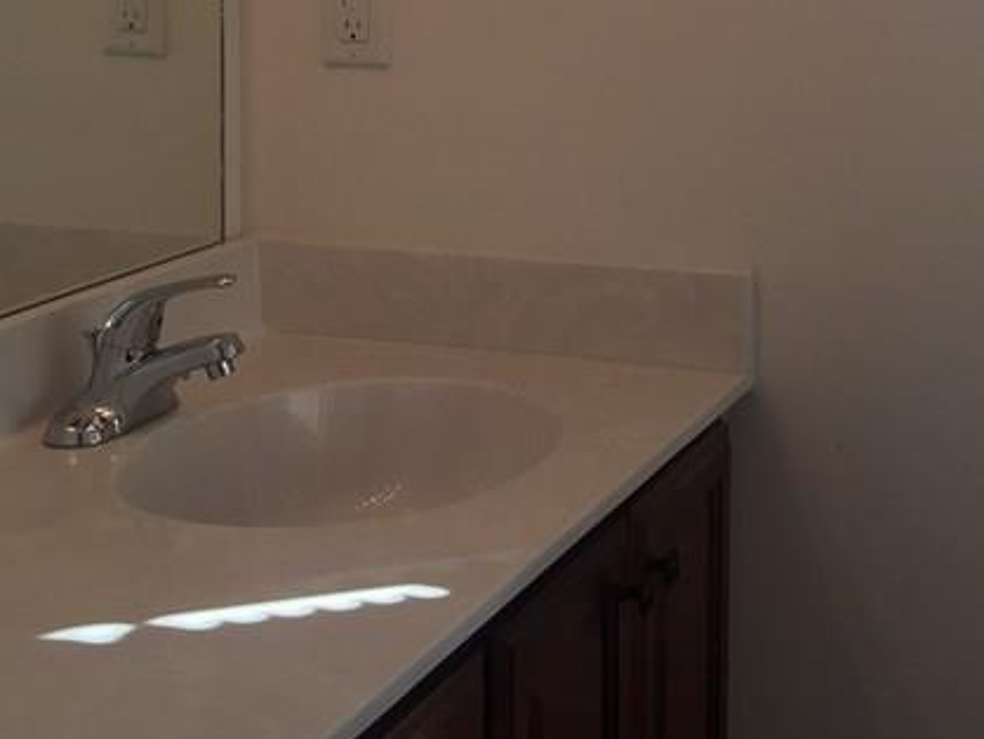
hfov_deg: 26.7
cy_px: 75
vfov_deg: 20.3
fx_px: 2019
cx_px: 826
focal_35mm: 71
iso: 32
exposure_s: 1/122
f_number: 2.2
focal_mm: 4.15
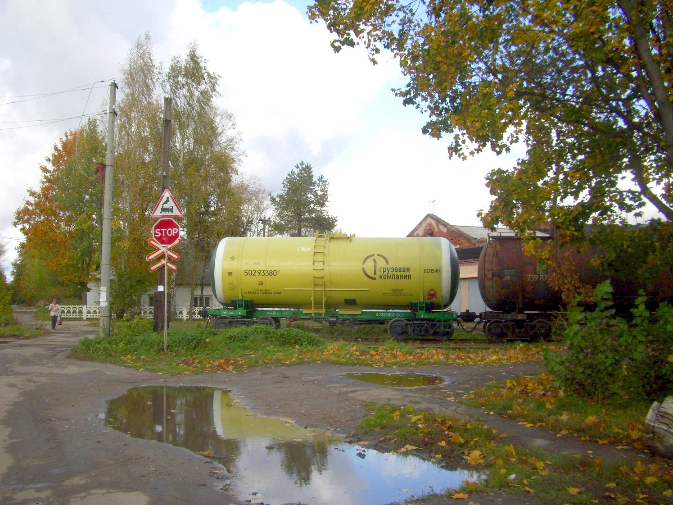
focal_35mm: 34
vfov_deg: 41.8
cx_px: 336
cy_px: 252
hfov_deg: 54.0
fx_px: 661
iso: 80
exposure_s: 1/200
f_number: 5.6
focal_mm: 5.7
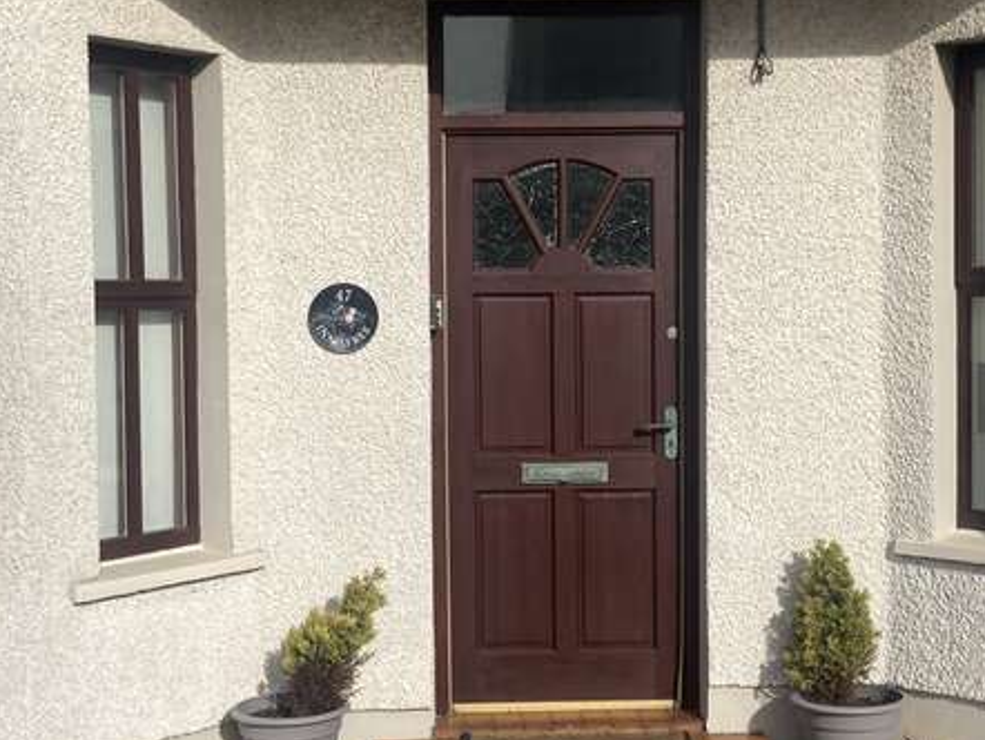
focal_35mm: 57
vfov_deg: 25.7
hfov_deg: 33.8
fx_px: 1623
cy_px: 382
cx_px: 513
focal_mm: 3.99
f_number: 1.8
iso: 20
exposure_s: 1/4878
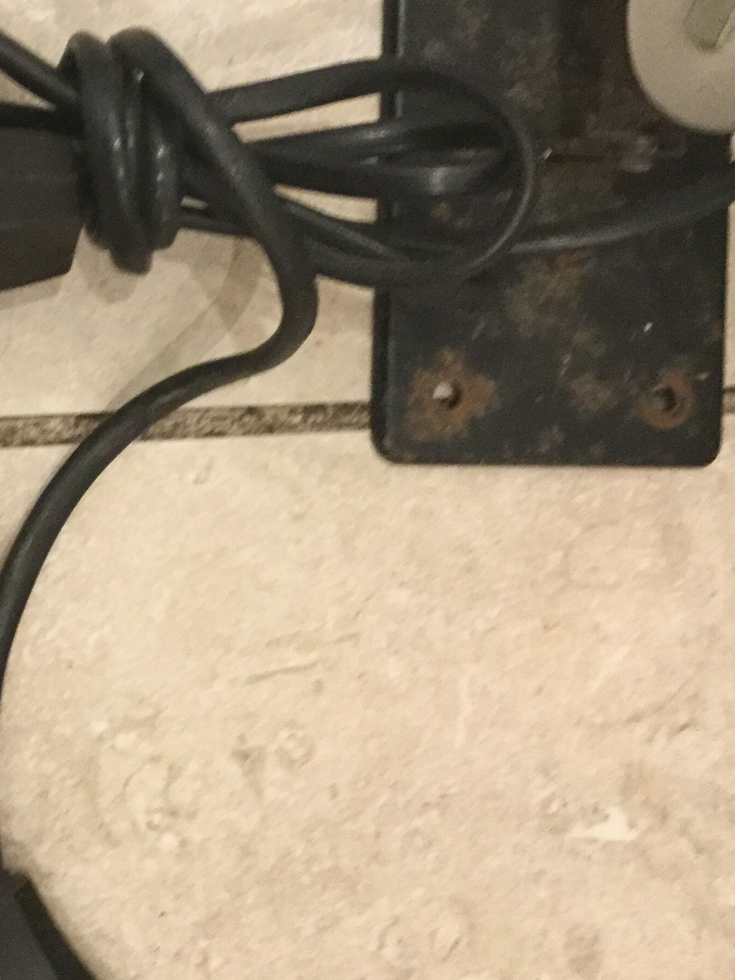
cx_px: 141
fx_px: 1586
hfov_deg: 25.6
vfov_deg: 33.7
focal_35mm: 56
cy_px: 248
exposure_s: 1/33
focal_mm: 3.3
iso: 200
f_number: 2.4
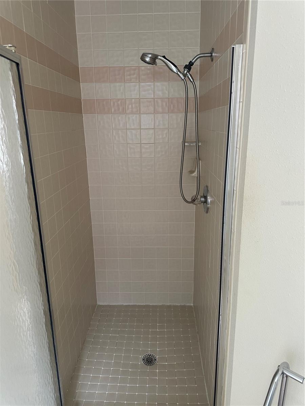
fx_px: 282
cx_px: 152
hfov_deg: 56.8
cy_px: 203
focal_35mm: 24
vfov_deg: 71.6
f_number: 1.78
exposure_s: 1/82
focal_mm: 6.86
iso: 250
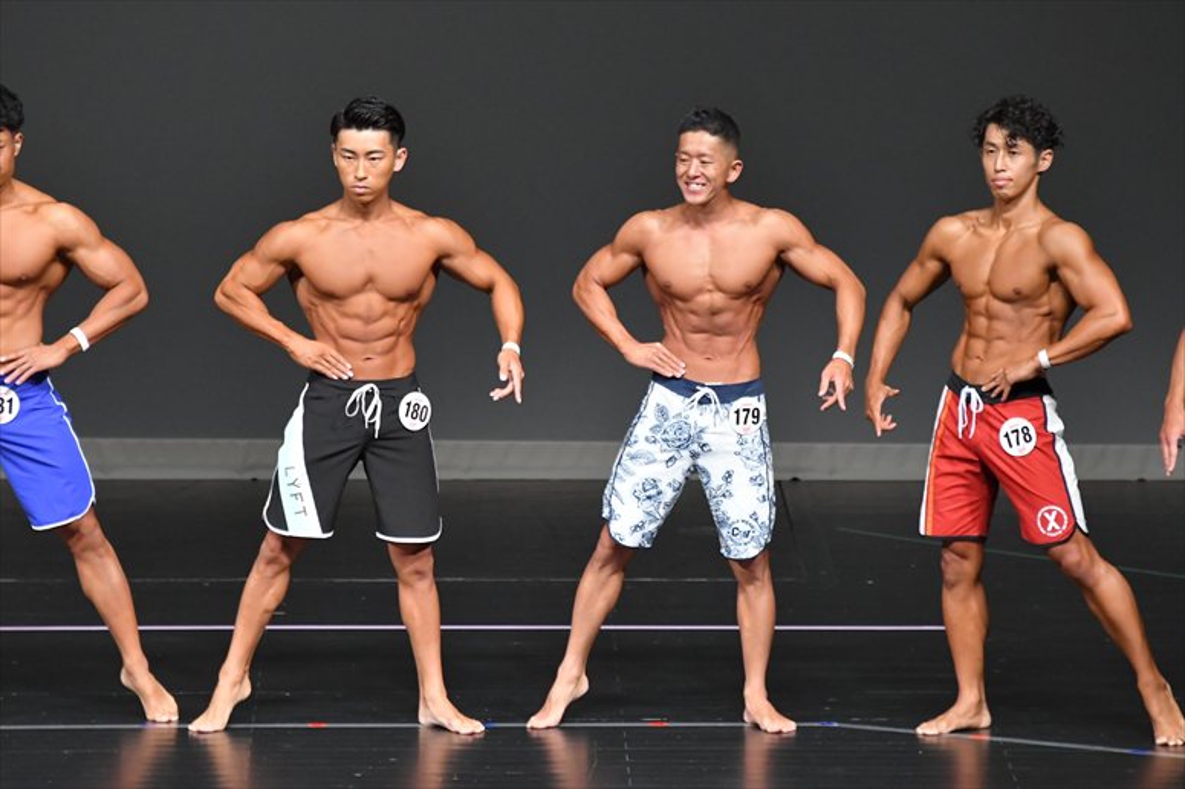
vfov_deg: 4.4
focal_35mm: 315
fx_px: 10364
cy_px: 394
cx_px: 592
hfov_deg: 6.5
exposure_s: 1/400
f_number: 5.6
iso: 4000
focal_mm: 210
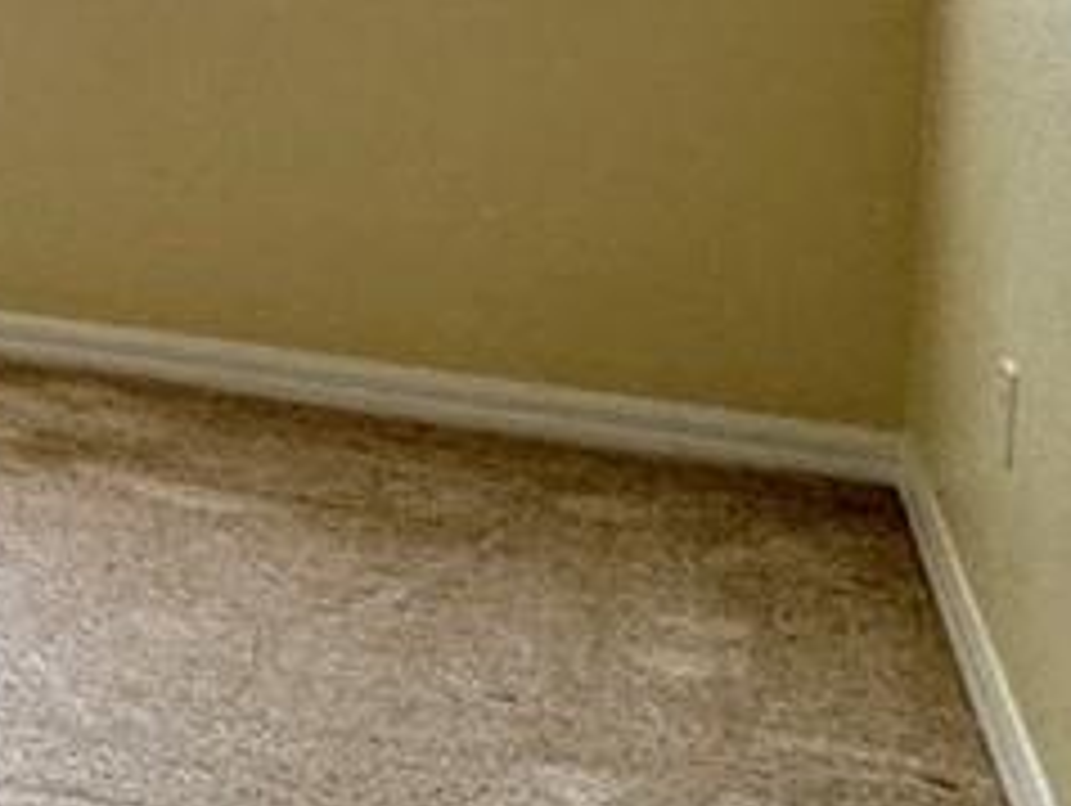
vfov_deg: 15.0
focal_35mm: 94
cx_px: -1796
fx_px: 2911
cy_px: -266
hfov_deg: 12.9
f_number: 2.2
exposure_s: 1/60
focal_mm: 2.22
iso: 200
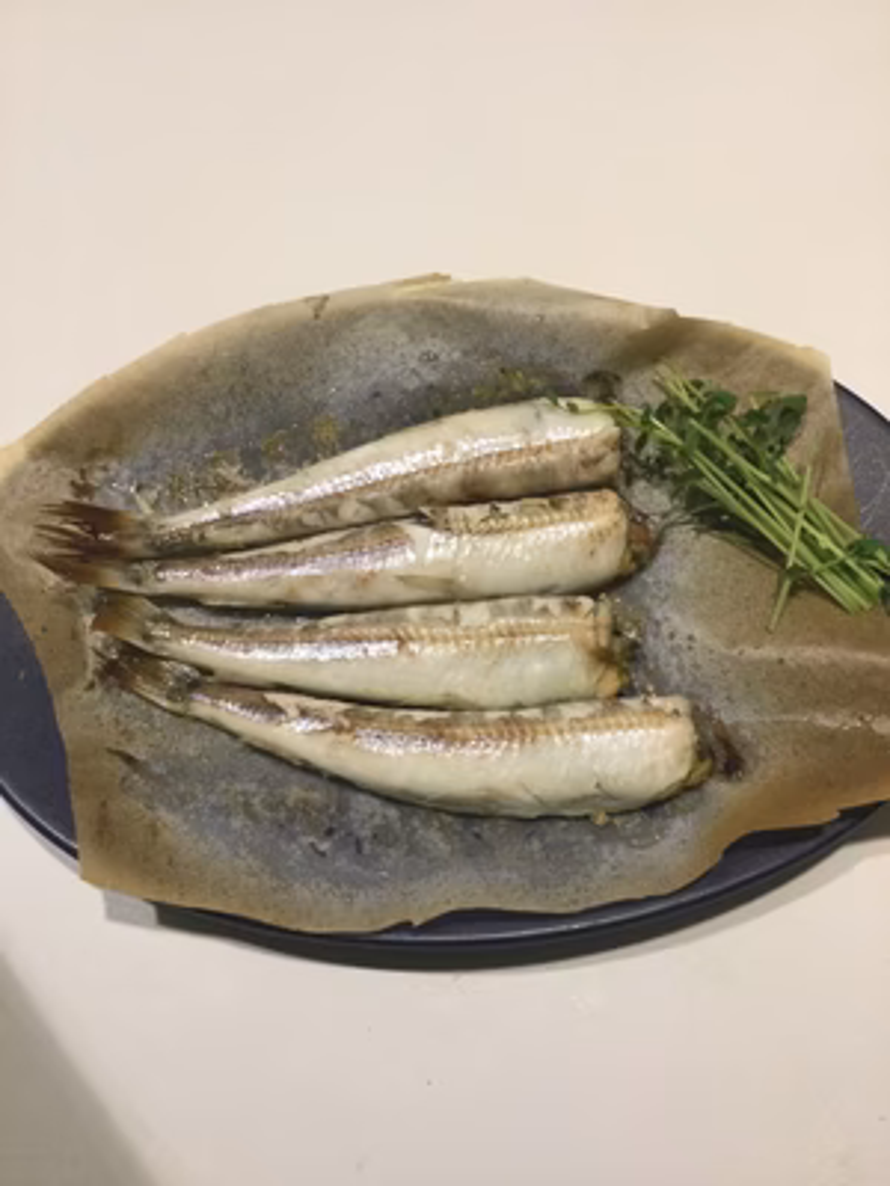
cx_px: 445
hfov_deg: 45.4
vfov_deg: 58.4
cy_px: 593
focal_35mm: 31
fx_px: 1063
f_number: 2.4
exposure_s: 1/33
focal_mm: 3.3
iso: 160
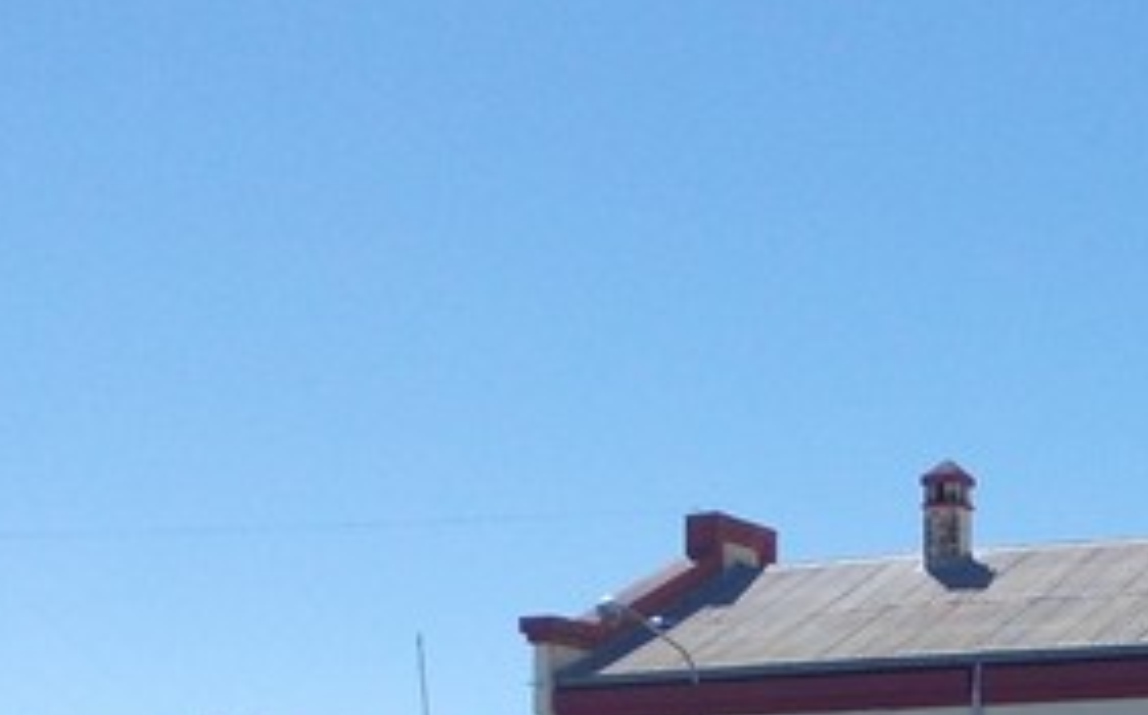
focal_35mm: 81
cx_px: 956
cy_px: 1030
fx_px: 2532
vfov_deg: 15.0
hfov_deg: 25.0
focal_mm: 4
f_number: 5.4
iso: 80
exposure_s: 1/400
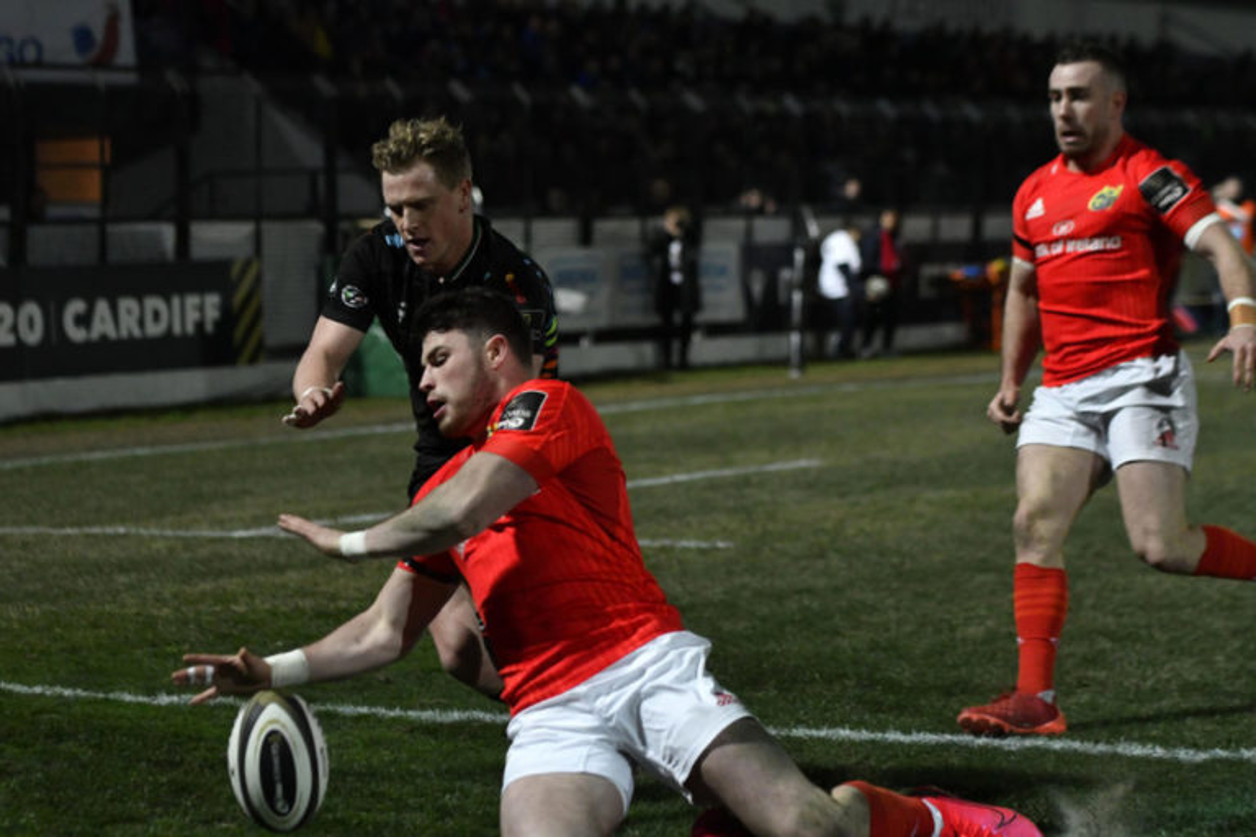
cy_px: 418
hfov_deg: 19.5
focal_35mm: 105
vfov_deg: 13.0
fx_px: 3663
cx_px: 628
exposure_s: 1/1250
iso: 5000
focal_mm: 70
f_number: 2.8
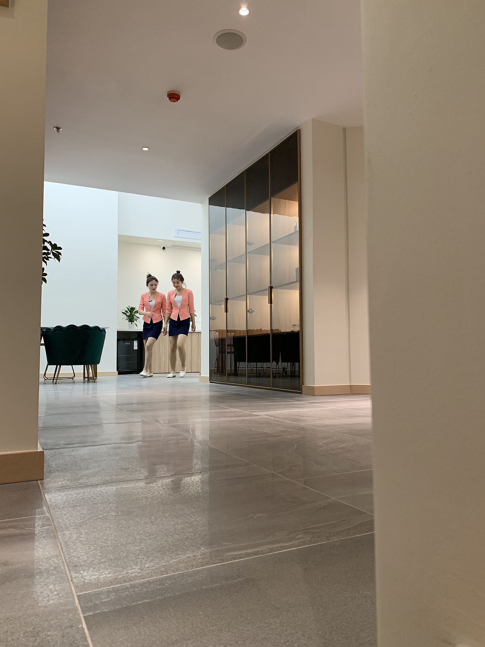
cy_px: 324
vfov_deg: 67.3
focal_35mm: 26
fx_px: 486
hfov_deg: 53.1
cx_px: 242
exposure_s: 1/50
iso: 125
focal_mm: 4.25
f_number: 1.8
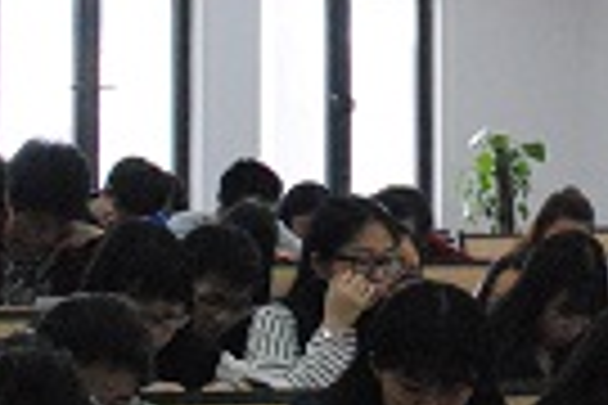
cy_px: -2
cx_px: 680
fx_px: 2702
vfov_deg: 8.5
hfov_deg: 12.6
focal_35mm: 160
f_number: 5
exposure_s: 1/200
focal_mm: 18
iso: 1600
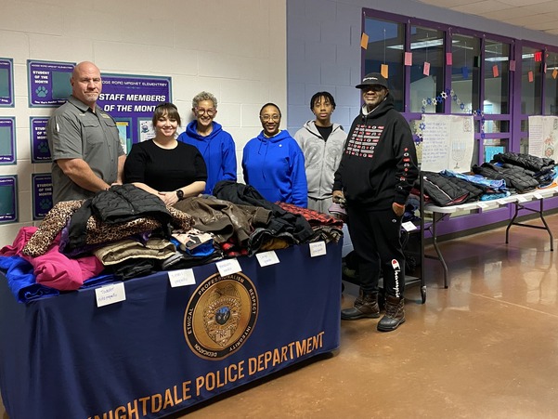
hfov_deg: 67.3
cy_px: 210
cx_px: 279
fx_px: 419
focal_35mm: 26
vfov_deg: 53.1
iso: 320
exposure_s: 1/40
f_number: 1.8
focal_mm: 4.25
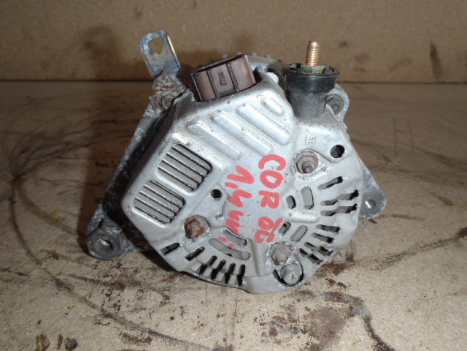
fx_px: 378
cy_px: 176
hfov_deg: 63.4
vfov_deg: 49.7
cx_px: 234
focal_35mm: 28
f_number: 3.9
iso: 100
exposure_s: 1/30
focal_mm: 5
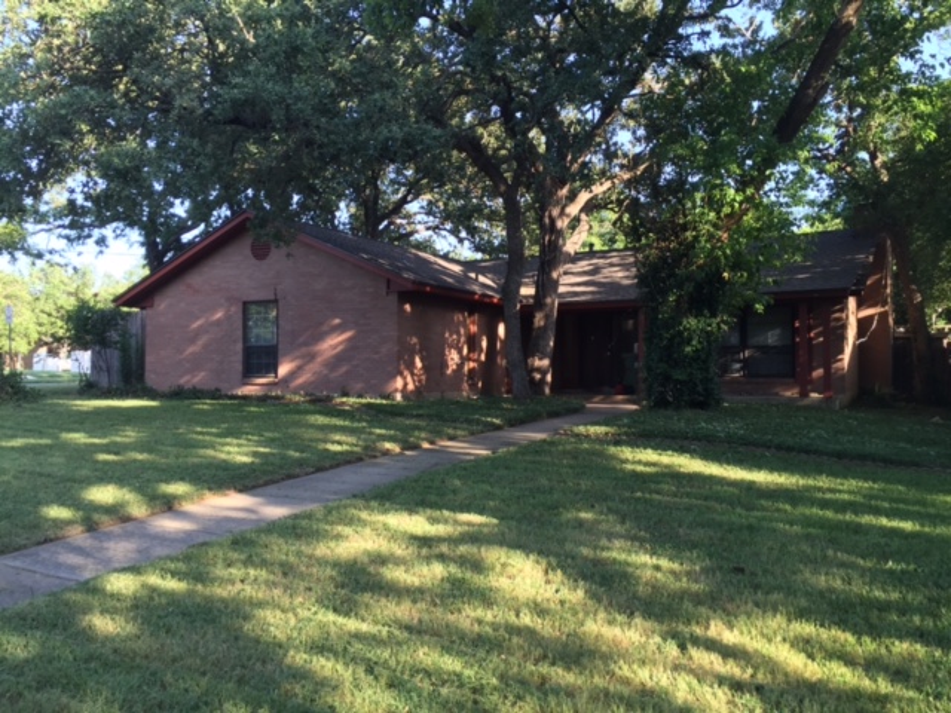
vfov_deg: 48.2
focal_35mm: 29
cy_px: 356
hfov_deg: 61.7
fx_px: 797
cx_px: 476
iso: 32
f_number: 2.2
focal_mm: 4.15
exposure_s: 1/120
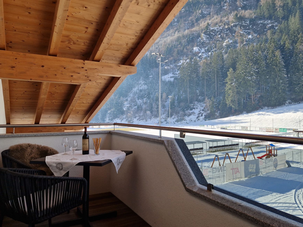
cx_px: 154
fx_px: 236
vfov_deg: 51.3
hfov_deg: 65.3
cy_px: 109
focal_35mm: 27
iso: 50
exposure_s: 1/894
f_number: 1.8
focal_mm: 5.4
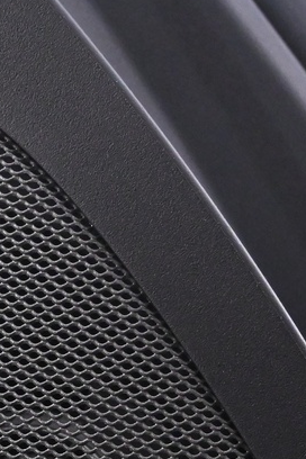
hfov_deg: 10.4
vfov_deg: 15.2
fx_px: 1670
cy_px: 521
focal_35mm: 131
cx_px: -3
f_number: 4
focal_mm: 22
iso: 3200
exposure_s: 1/40
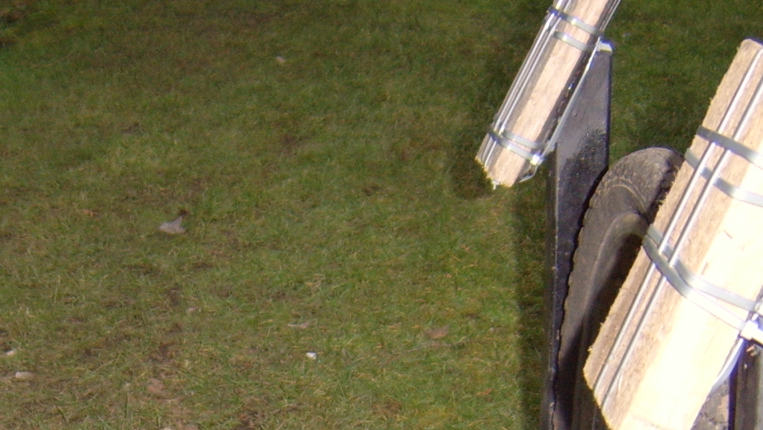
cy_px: 565
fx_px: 1679
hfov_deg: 25.1
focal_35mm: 83
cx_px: 129
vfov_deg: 14.0
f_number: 2.7
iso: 141
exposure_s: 1/30
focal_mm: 8.13
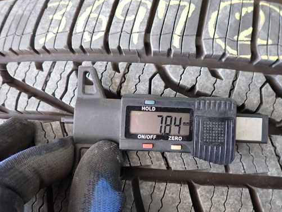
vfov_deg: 46.8
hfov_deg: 59.7
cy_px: 107
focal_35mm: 30
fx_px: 244
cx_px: 160
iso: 250
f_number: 2
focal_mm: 4.5
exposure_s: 1/30
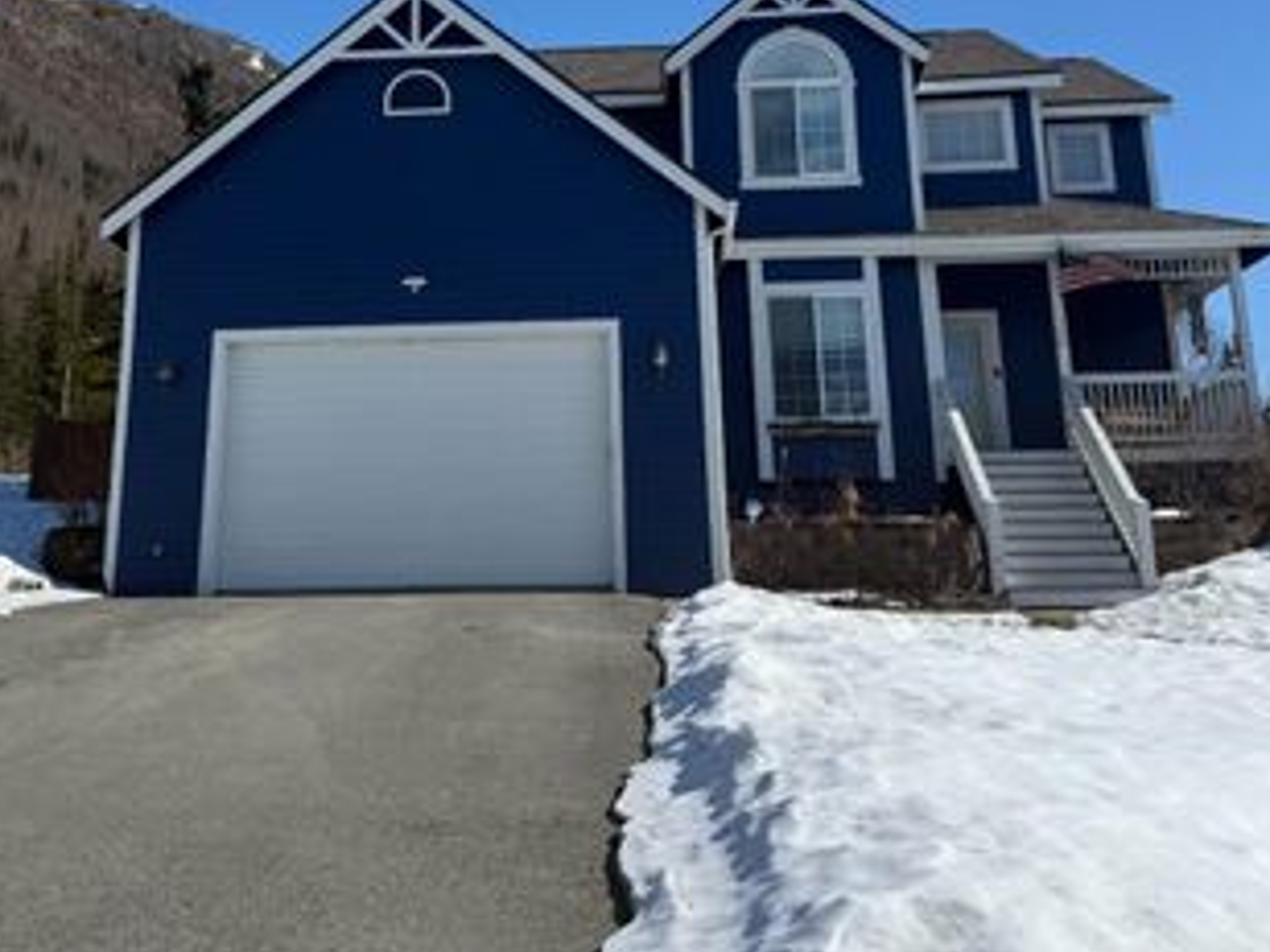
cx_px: 536
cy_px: 208
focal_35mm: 39
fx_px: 1431
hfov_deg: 47.7
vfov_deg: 35.8
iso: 80
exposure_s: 1/6173
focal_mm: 6.76
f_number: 1.78
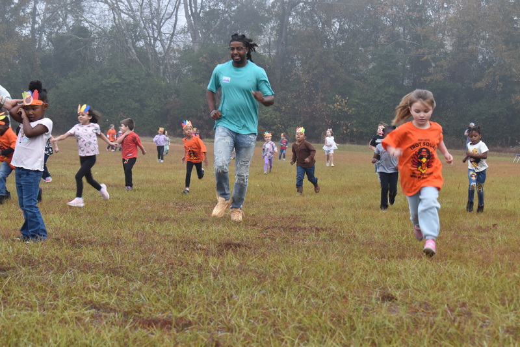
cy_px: 174
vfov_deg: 16.6
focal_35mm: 82
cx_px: 260
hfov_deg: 24.6
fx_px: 1192
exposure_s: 1/100
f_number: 7.1
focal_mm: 55
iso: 400
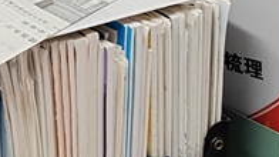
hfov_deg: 10.7
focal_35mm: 187
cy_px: -160
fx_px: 1383
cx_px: -252
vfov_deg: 6.3
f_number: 1.8
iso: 1600
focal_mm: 6.14
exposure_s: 1/100
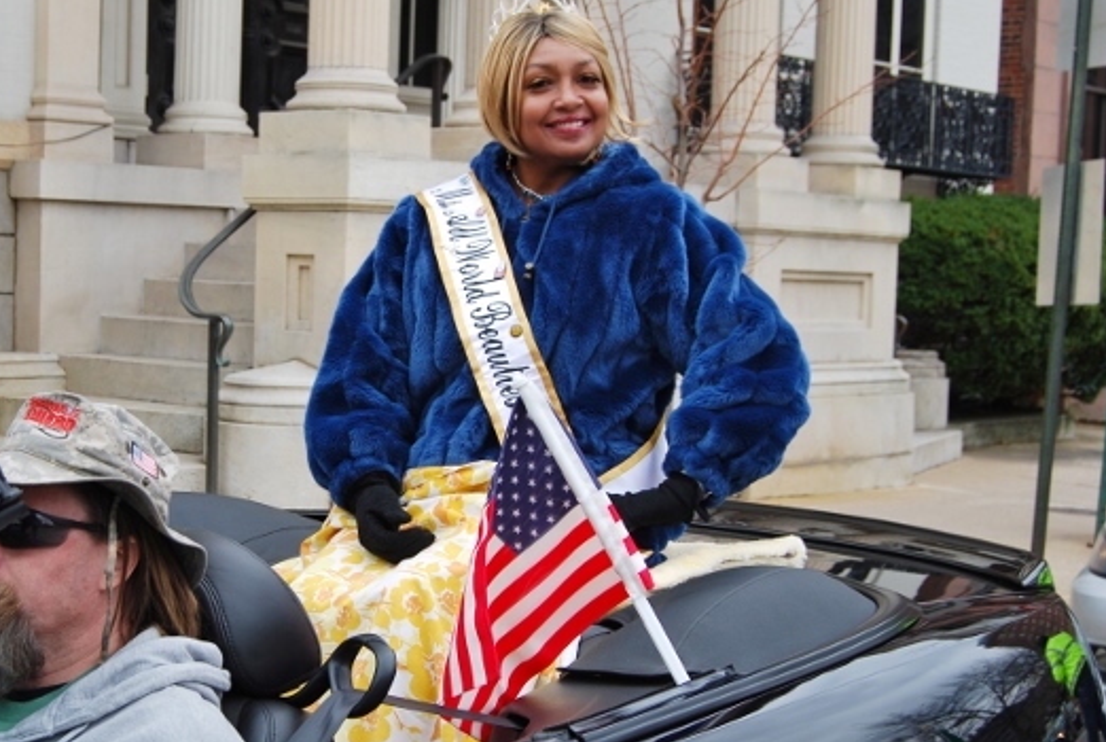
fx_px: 2123
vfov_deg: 19.8
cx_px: 305
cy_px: 411
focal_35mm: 69
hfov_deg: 28.8
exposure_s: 1/125
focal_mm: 30
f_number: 5.6
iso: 100
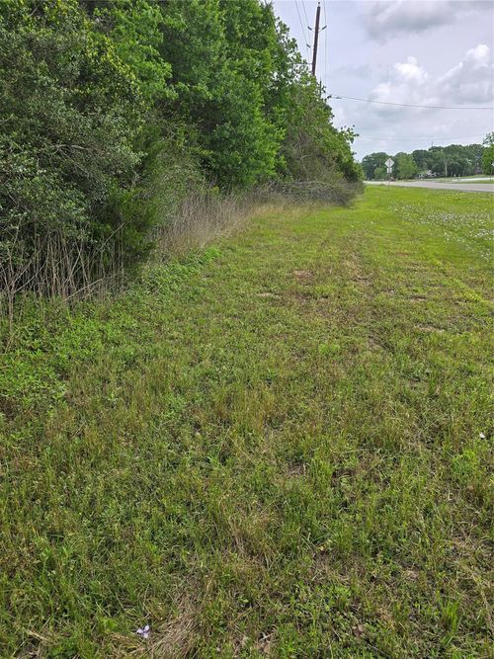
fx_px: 438
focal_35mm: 23
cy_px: 330
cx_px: 247
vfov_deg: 73.9
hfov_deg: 58.9
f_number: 1.7
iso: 12
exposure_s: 1/509
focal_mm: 6.3
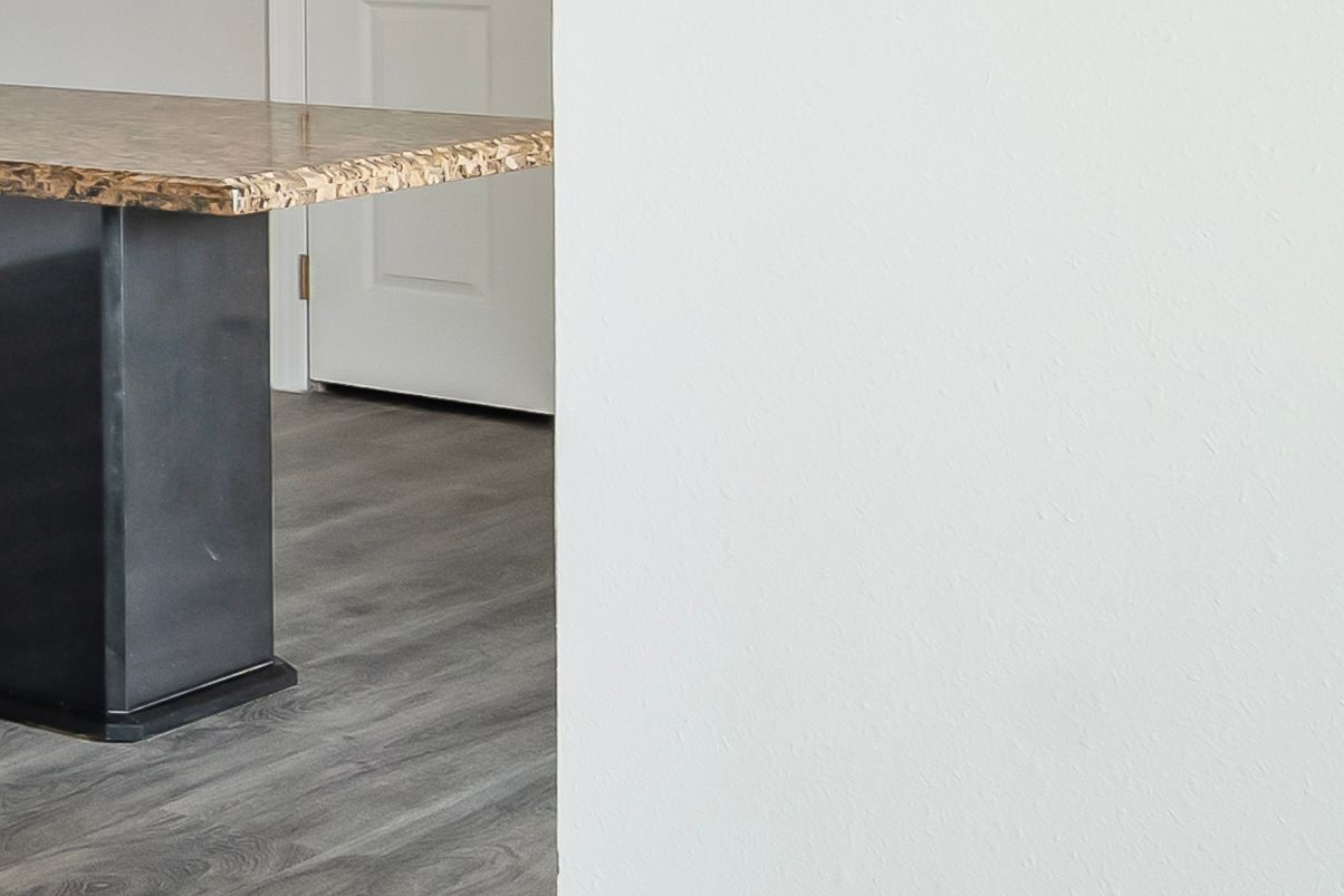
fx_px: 2763
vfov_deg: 17.6
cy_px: -146
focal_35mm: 74
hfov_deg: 16.7
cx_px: -1600
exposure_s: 1
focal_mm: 11
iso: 400
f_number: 8
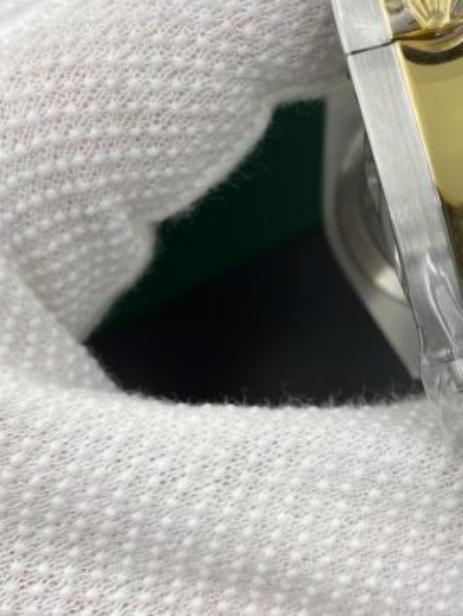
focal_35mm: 57
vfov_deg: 33.6
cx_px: 411
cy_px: 240
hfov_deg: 25.0
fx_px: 1016
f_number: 1.8
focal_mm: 4.25
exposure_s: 1/386
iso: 32
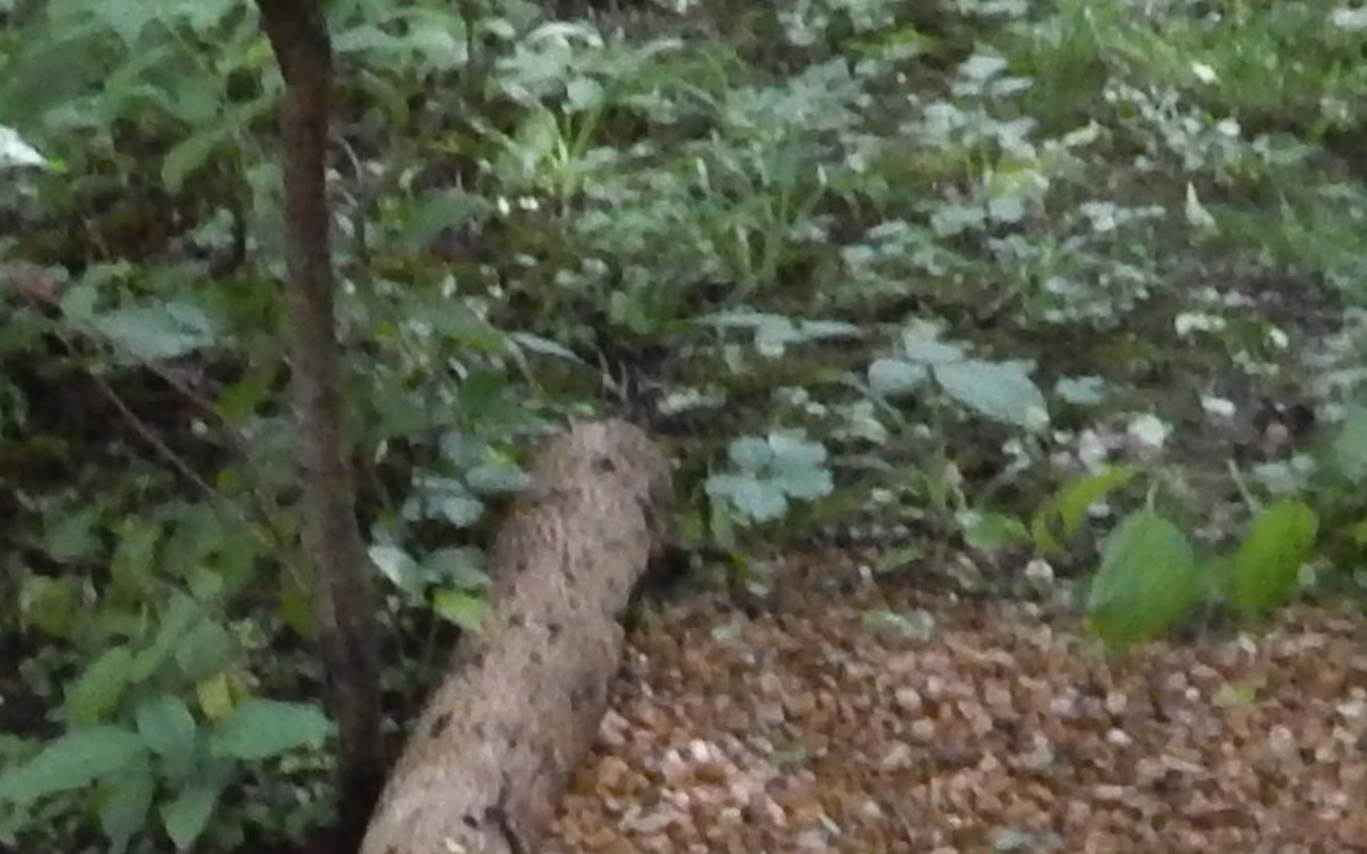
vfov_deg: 9.4
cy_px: 1771
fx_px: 4805
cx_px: 5
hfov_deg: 15.9
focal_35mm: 129
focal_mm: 4
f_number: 3
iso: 400
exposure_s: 1/60
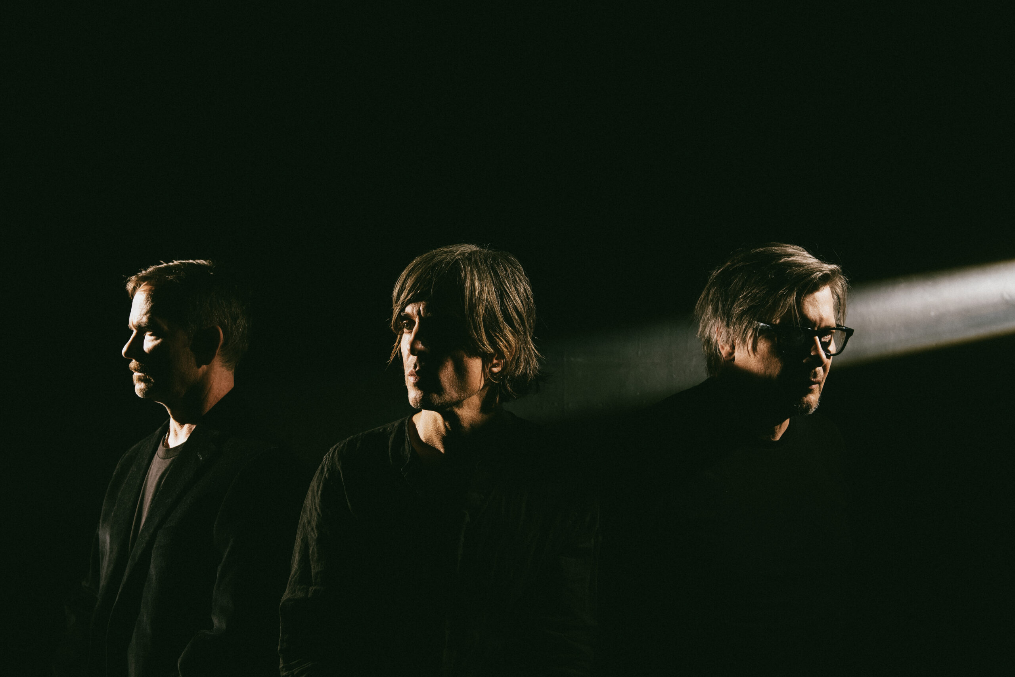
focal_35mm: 42
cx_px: 508
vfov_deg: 31.9
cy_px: 338
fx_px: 1184
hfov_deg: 46.4
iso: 1000
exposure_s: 1/200
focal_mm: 42
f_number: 4
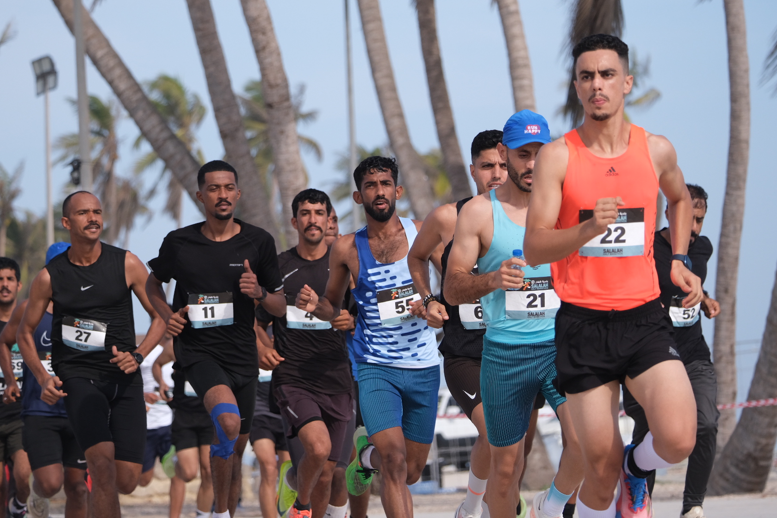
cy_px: 255
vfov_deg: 5.8
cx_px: 387
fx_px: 5136
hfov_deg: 8.7
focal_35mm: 238
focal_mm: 150
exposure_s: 1/2000
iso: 640
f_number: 5.6
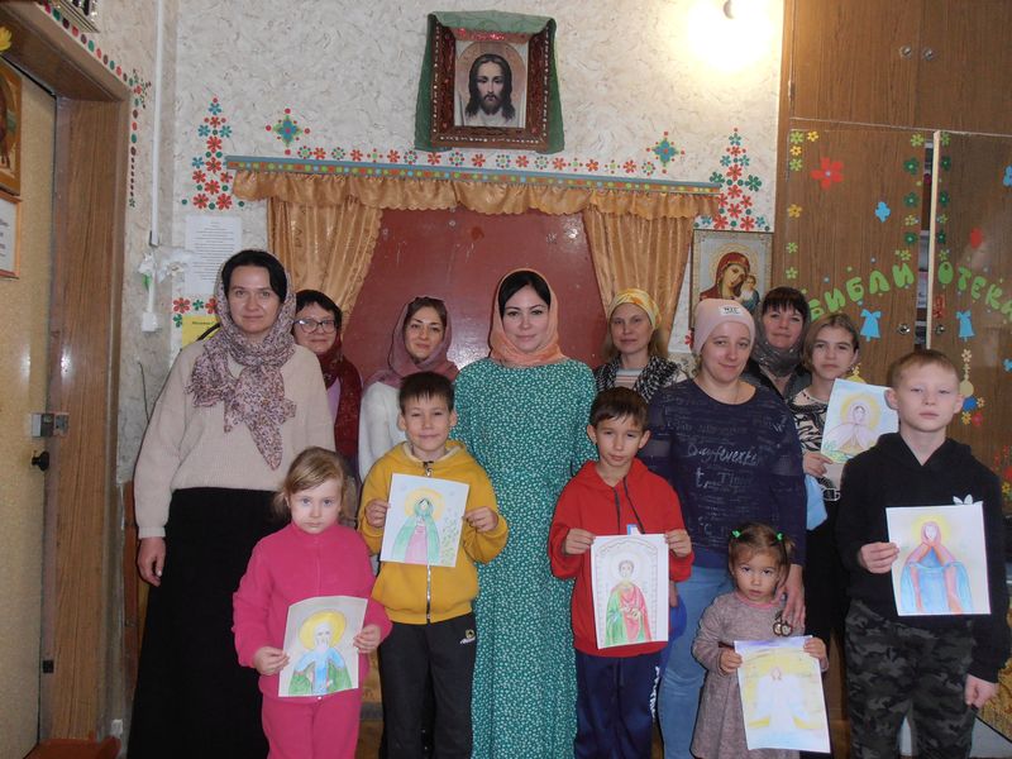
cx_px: 506
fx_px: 702
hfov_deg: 71.6
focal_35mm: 24
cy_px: 380
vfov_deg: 56.8
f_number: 3
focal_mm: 4.2
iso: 125
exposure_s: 1/30
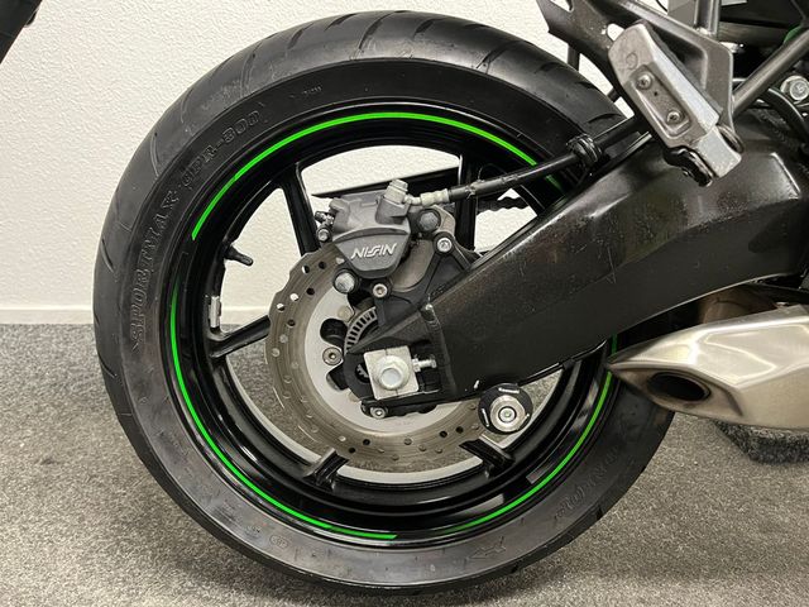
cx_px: 404
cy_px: 304
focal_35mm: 26
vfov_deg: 53.1
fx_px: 608
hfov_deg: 67.3
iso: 500
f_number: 1.6
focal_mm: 5.1
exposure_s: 1/33
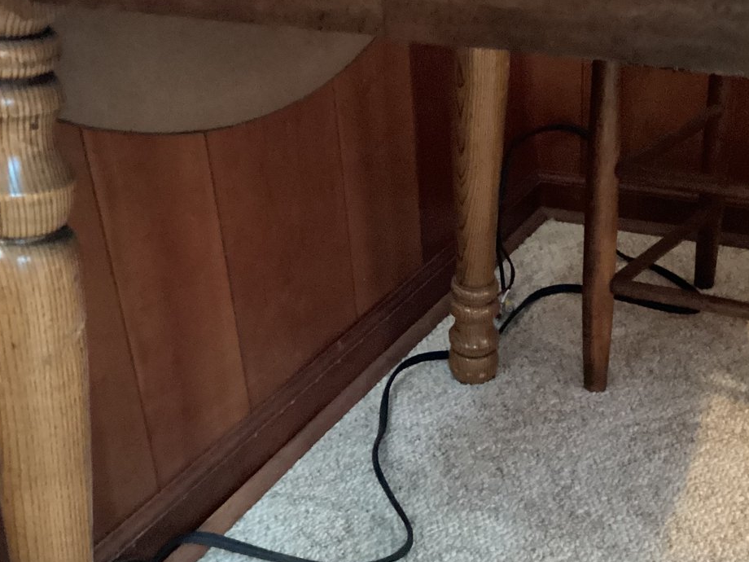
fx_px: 1104
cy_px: 324
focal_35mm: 51
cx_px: 447
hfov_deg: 37.4
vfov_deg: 28.5
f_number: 2.4
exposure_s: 1/17
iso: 640
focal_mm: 3.3
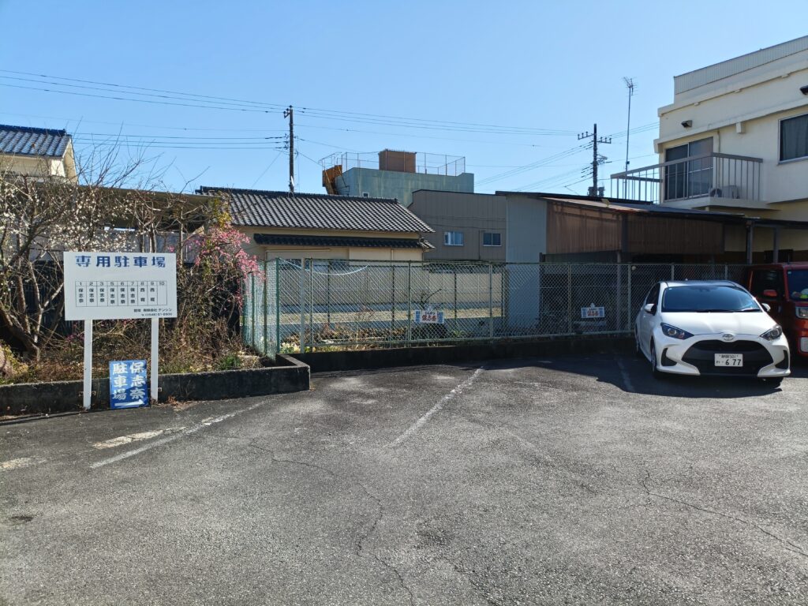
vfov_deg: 54.9
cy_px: 303
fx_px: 584
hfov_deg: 69.4
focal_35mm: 25
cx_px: 404
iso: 50
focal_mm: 4.7
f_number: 1.7
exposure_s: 1/637
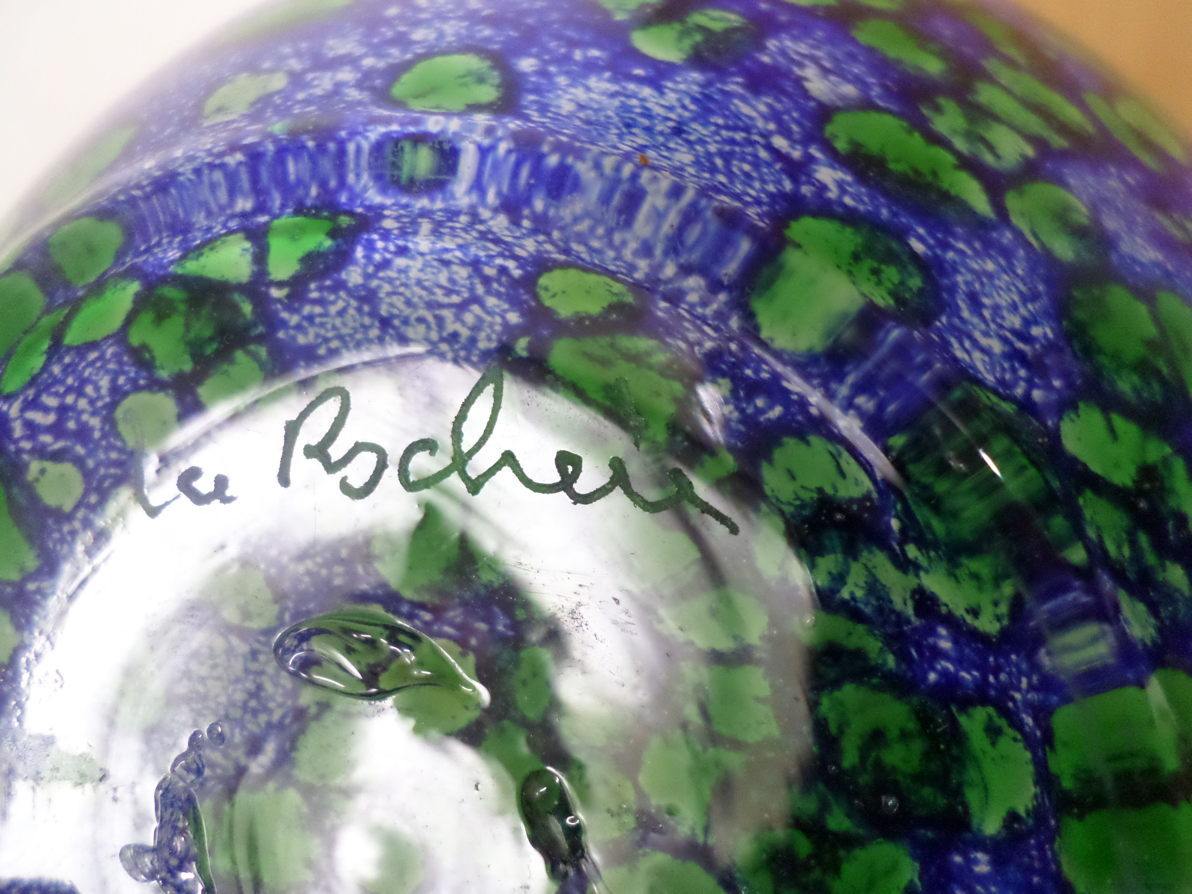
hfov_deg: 69.4
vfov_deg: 54.9
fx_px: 861
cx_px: 596
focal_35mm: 25
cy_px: 447
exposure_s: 1/30
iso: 400
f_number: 2.5
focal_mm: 4.5
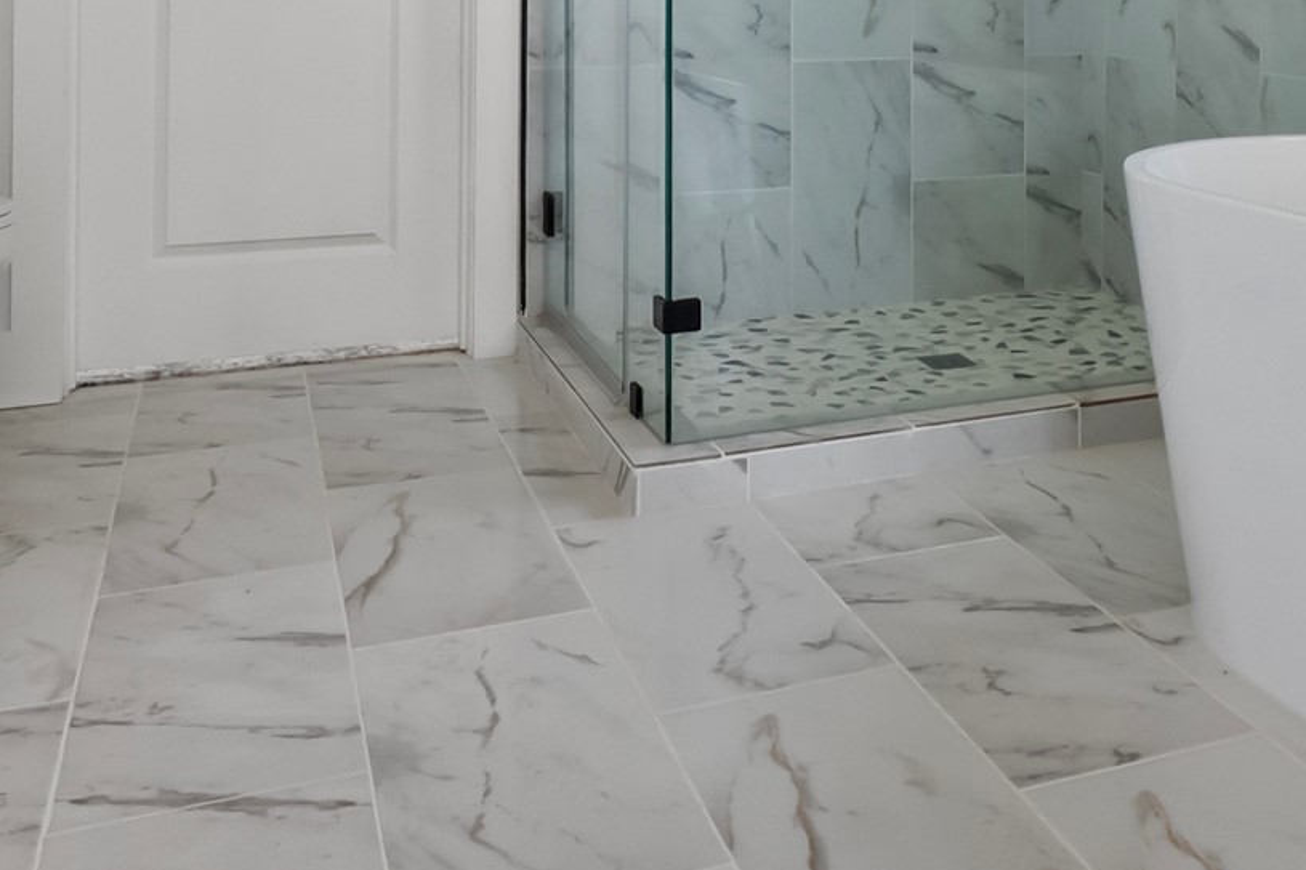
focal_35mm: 40
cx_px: 867
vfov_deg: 30.7
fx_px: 1451
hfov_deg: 47.7
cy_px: -22
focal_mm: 10
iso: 1600
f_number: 9
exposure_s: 1/6
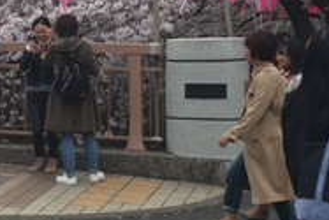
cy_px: 92
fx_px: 942
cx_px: -33
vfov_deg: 13.3
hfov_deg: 19.0
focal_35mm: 103
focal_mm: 4.15
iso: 25
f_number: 2.2
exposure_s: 1/190
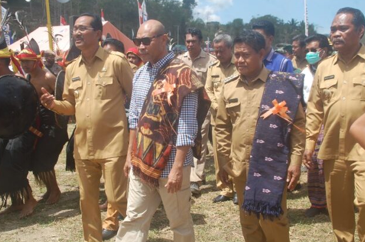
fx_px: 445
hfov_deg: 44.6
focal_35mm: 44
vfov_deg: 30.4
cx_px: 185
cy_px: 120
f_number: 9
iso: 200
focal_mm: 28
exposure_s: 1/320
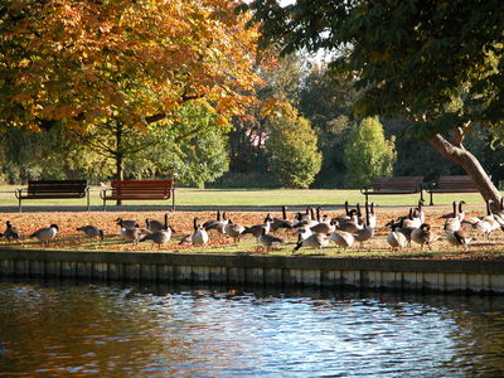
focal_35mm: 176
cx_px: 252
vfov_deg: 8.4
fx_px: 2563
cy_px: 189
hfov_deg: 11.2
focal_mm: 44.7
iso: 100
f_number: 4
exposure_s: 1/141
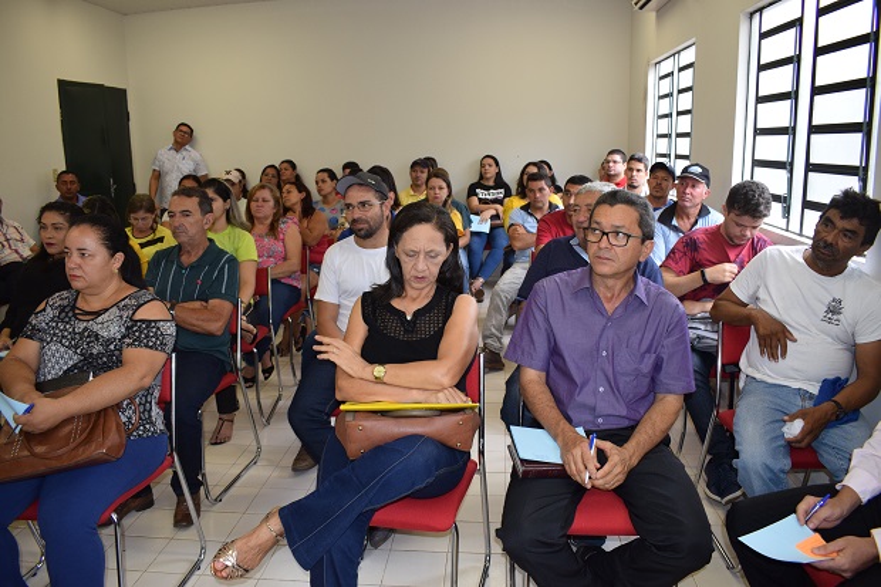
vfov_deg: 47.9
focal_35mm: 27
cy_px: 294
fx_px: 661
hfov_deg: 67.4
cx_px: 440
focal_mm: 18
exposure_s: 1/100
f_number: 5
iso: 800
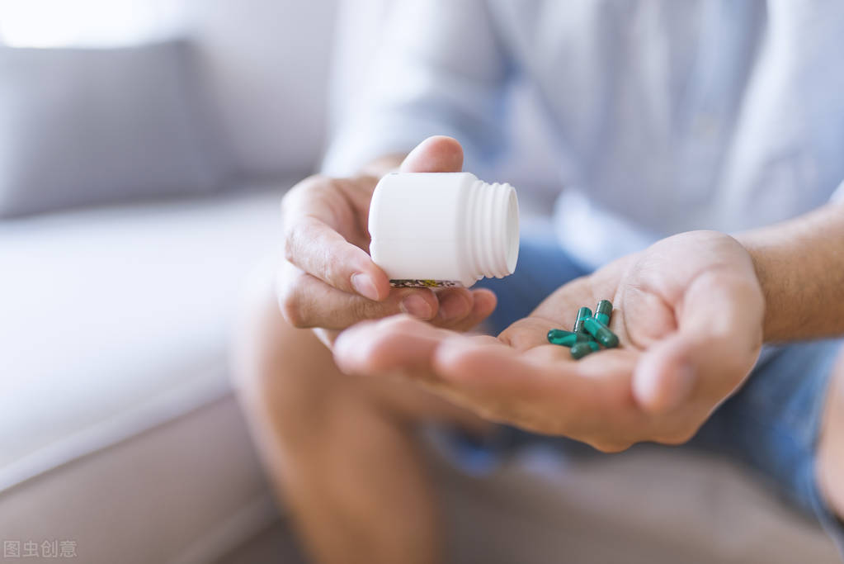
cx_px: 422
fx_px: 821
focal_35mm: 35
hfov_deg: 54.4
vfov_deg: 37.9
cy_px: 282
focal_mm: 35
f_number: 1.6
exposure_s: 1/200
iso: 200
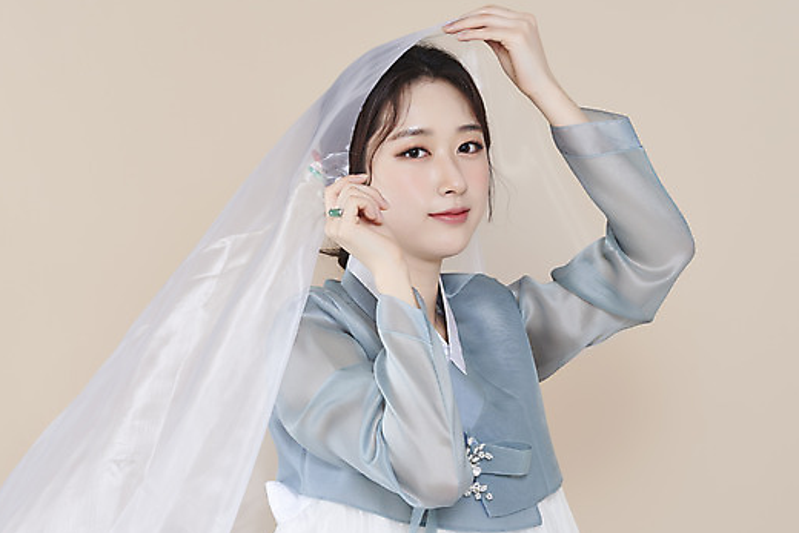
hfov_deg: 16.9
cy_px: 272
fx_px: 2686
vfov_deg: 11.3
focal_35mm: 121
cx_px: 340
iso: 64
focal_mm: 105
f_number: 11
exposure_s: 1/125
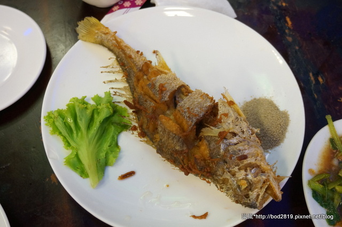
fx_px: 384
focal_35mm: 40
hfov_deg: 48.0
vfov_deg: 32.9
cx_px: 171
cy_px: 114
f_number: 4.5
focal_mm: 27
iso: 1000
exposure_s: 1/60
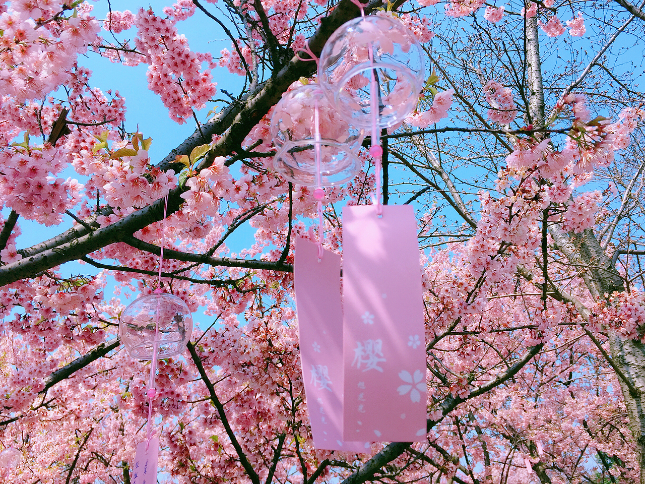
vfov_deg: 48.2
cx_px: 322
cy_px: 242
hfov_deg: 61.7
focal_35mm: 29
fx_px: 540
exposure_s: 1/1582
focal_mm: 4.15
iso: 32
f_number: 2.2
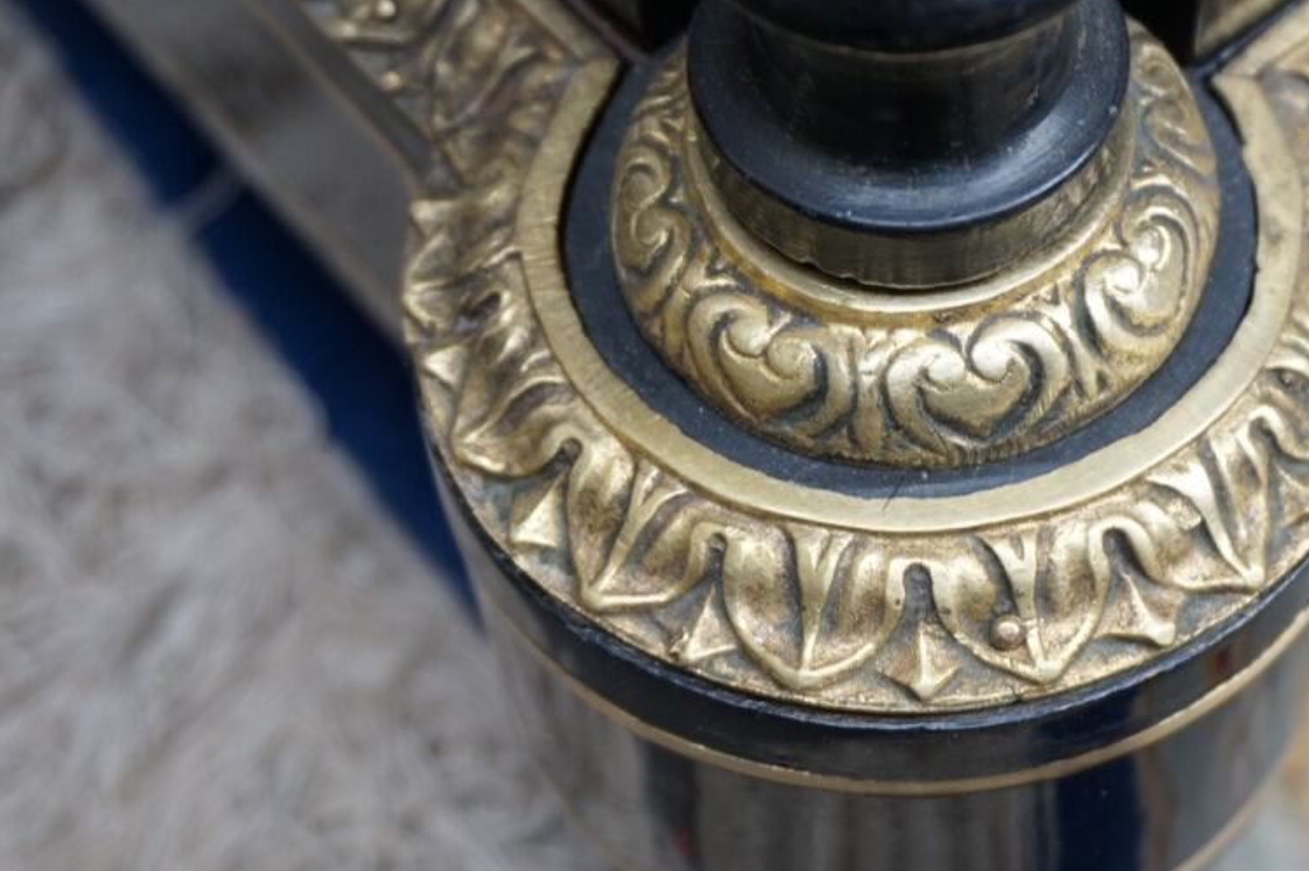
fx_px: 2315
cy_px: 332
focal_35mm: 64
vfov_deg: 21.3
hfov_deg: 31.3
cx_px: 878
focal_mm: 31
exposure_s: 1/60
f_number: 5
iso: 500
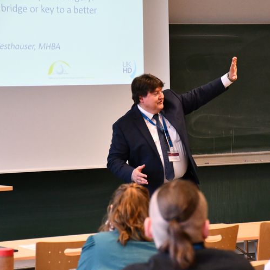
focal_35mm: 163
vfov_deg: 10.7
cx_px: 177
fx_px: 1438
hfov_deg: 10.7
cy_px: 135
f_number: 5.3
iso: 7200
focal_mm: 85
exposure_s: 1/320
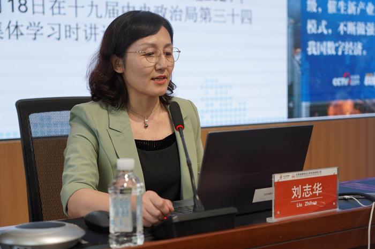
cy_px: 124
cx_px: 188
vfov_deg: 21.2
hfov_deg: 31.4
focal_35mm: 64
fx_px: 666
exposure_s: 1/160
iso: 320
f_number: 4
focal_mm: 64
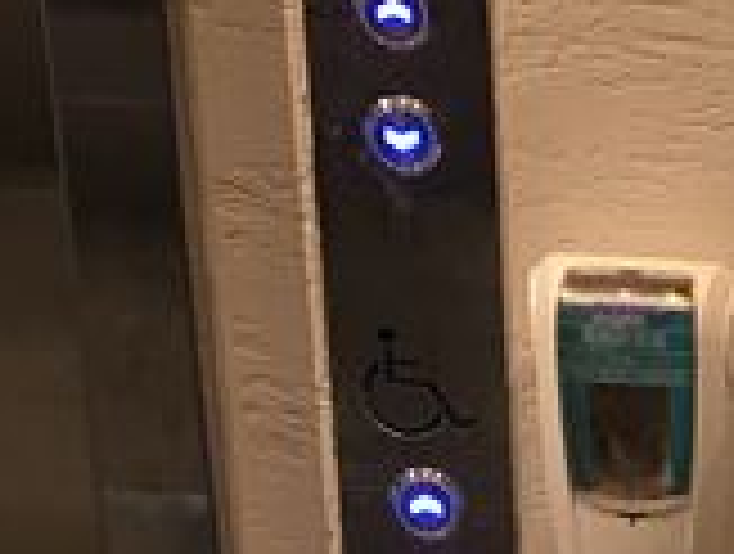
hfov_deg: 12.7
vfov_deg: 10.0
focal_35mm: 142
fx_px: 3018
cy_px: 946
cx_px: 1279
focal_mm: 4.15
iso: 32
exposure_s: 1/15
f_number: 2.2
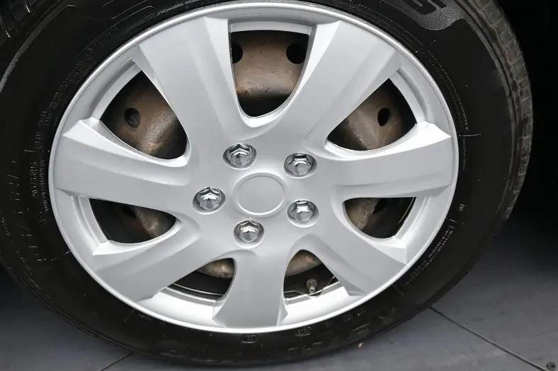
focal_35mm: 39
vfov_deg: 34.1
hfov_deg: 49.6
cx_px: 283
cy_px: 145
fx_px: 604
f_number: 3.8
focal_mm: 20
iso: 720
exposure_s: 1/125
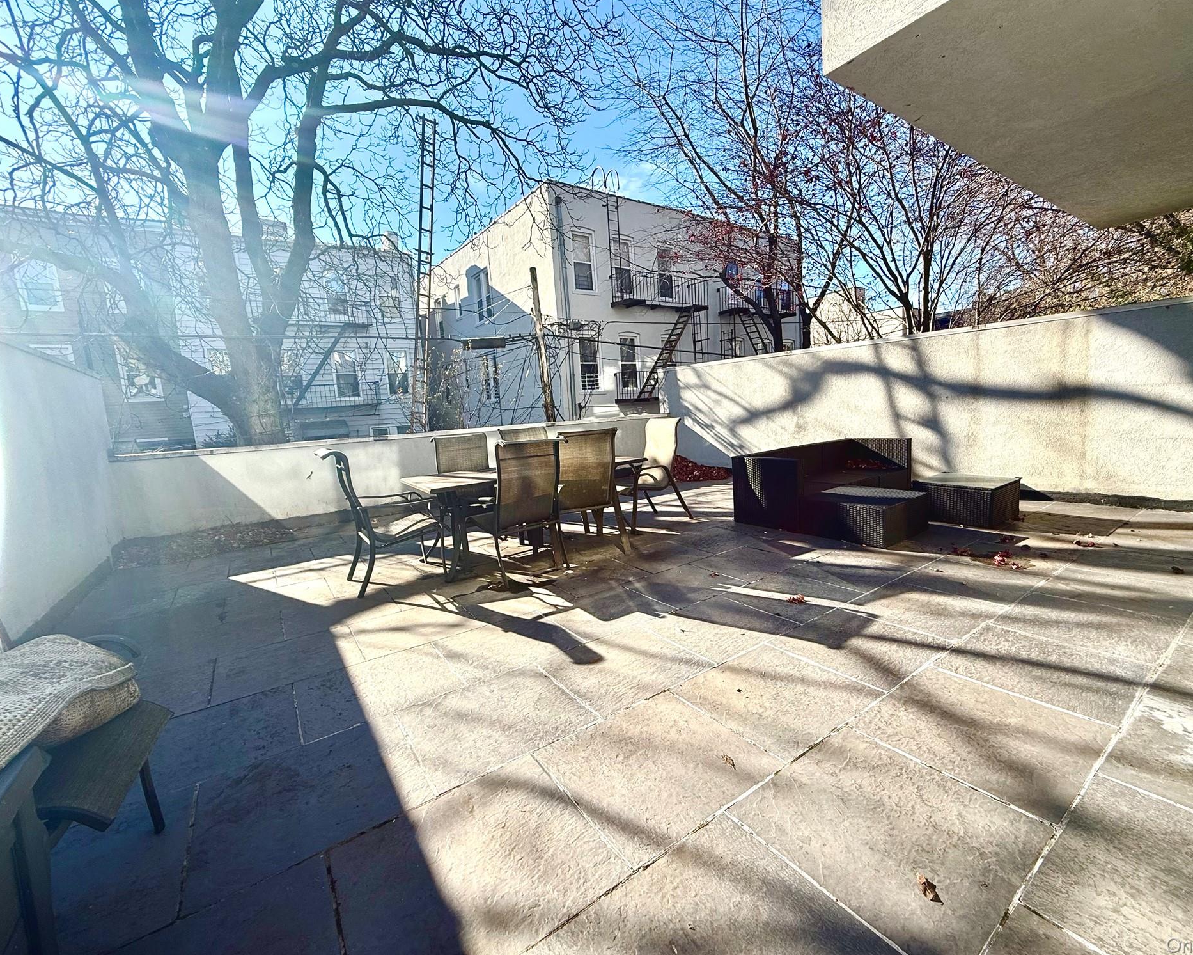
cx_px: 641
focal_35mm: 15
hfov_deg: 96.6
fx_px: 530
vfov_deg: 84.0
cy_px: 469
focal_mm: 2.22
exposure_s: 1/770
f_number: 2.2
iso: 50
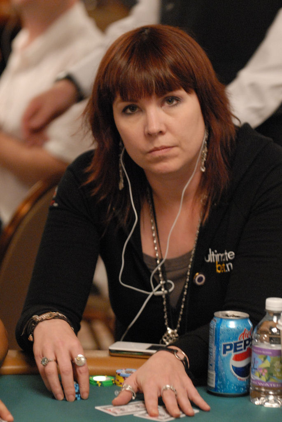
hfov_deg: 7.9
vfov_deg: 11.8
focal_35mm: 174
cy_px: 211
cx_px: 141
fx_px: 2040
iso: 1600
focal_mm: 116
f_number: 3.5
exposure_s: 1/60
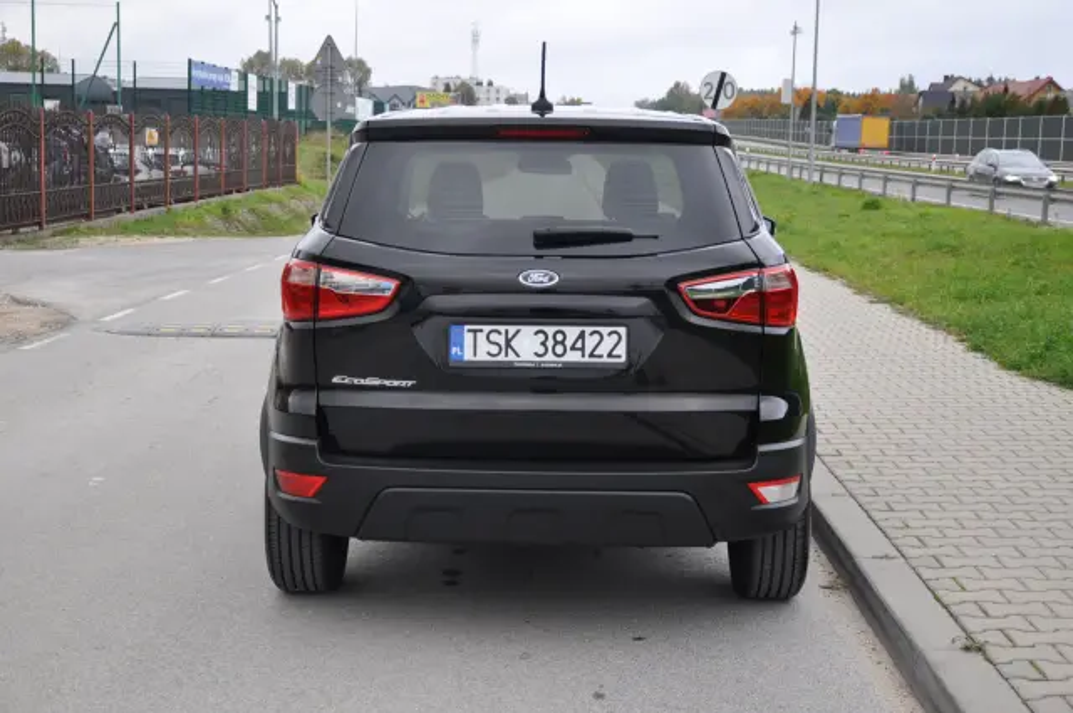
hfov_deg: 38.9
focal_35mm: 51
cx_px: 536
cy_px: 356
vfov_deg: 26.4
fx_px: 1518
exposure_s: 1/100
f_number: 5
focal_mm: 34
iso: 400
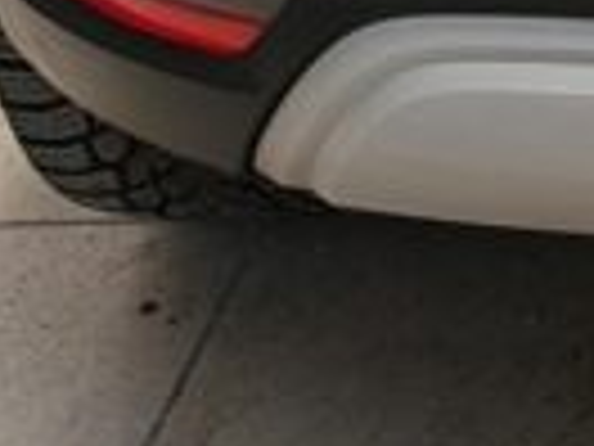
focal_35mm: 233
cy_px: -1225
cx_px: 1647
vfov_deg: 5.6
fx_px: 3998
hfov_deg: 7.6
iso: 64
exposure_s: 1/50
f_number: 1.6
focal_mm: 5.4
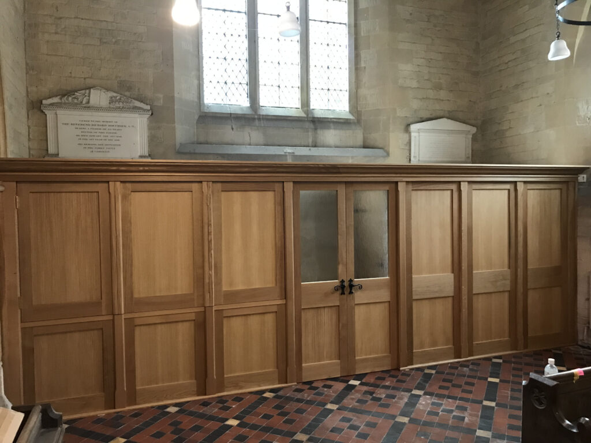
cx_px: 296
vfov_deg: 49.7
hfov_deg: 63.4
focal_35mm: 28
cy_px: 222
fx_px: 478
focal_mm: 3.99
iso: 100
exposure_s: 1/17
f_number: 1.8
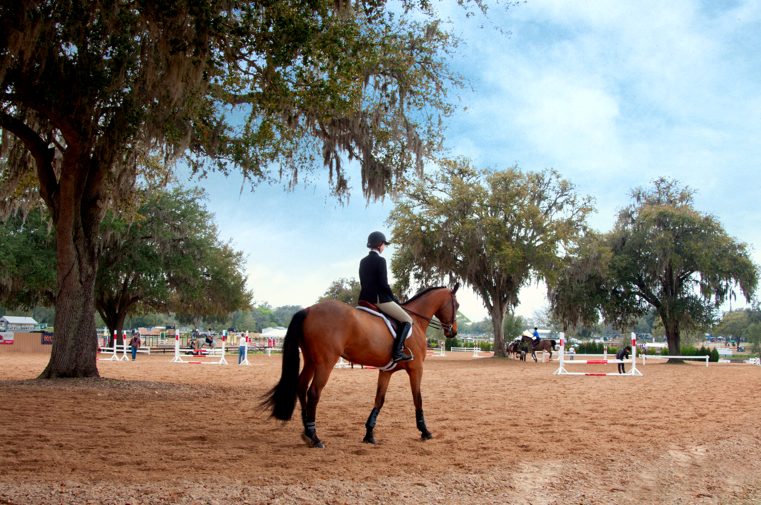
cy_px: 252
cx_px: 380
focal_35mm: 36
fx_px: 760
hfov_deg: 53.2
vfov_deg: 36.8
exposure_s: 1/125
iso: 250
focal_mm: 24
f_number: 10
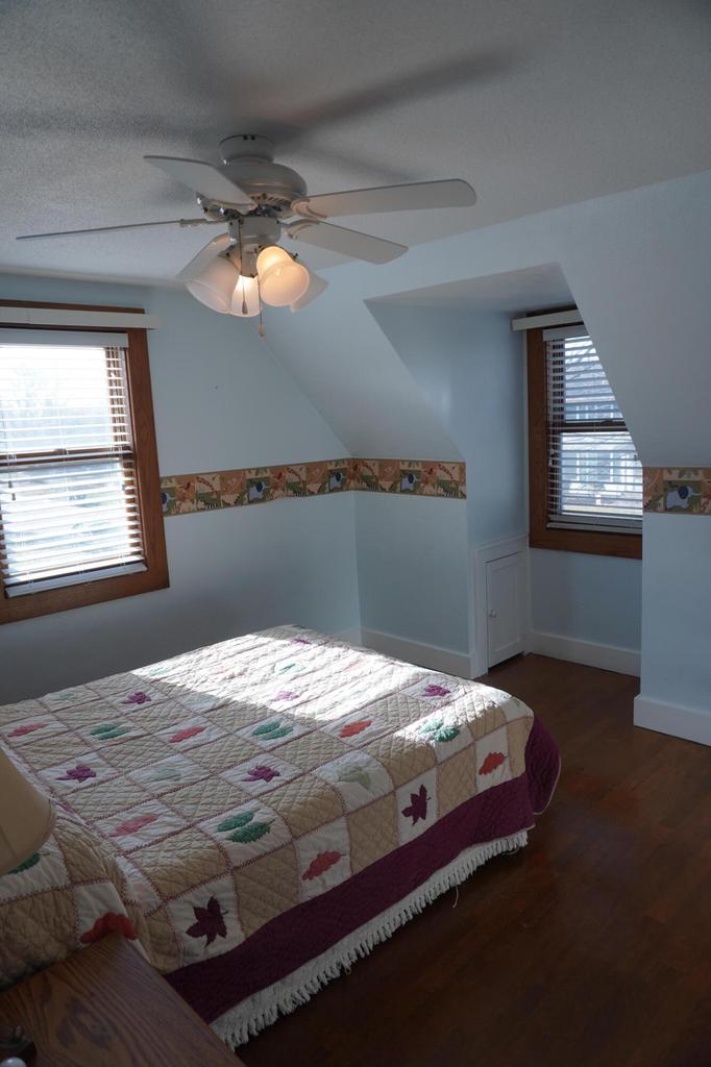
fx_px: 711
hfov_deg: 53.1
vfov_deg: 73.8
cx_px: 356
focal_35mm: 24
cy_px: 534
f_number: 4
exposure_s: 1/60
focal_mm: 16
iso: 100
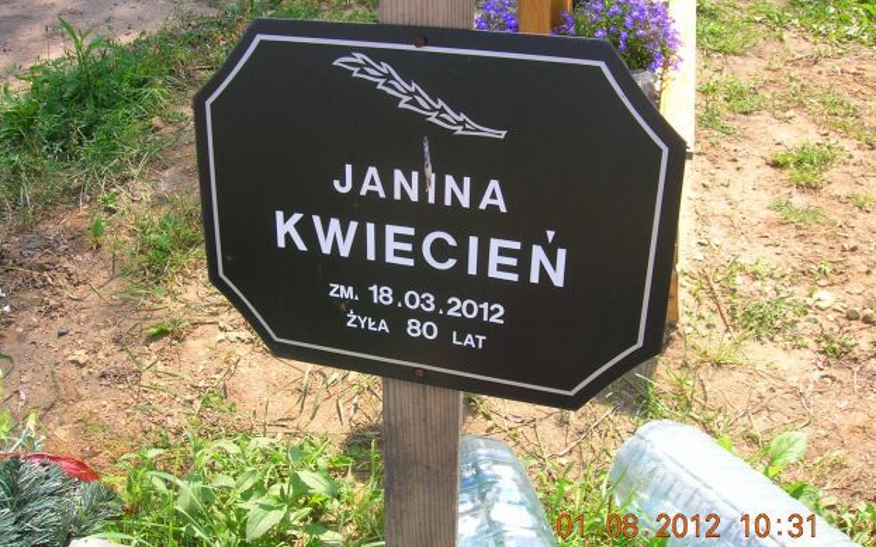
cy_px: 259
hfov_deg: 52.8
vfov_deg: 34.4
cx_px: 427
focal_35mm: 37
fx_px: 883
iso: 50
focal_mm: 5.7
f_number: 4.9
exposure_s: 1/103
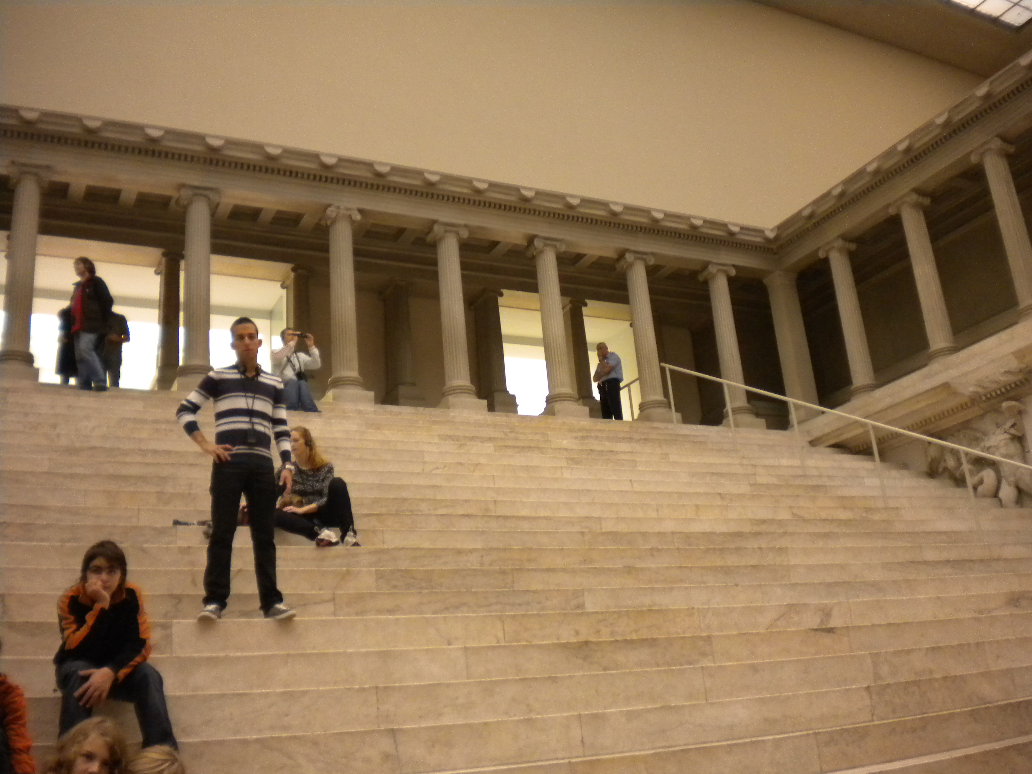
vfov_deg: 40.7
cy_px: 387
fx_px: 1043
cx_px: 516
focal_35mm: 35
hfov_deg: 52.6
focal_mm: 6.3
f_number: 3.1
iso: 400
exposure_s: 1/12.7
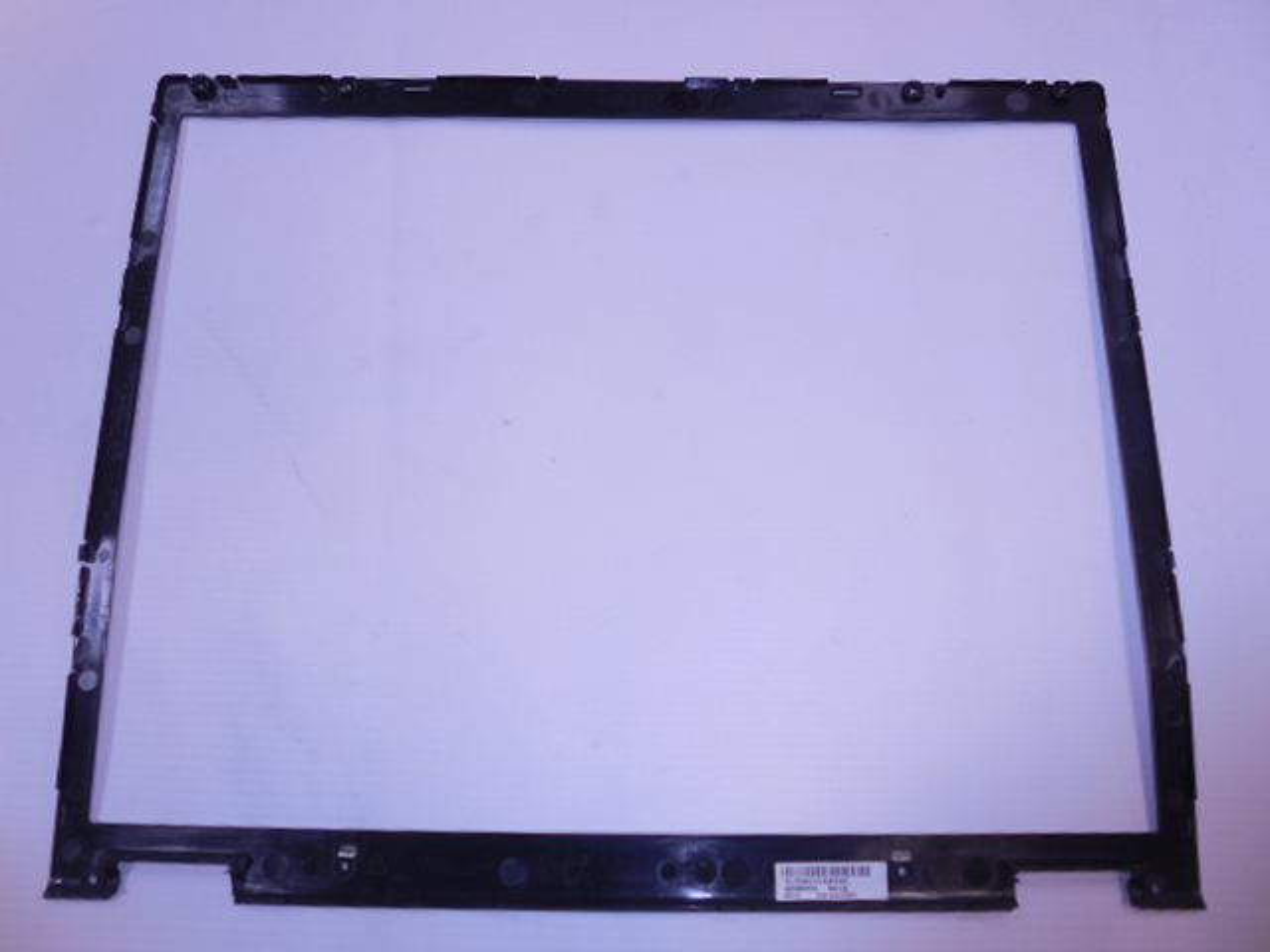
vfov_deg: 53.1
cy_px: 476
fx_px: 954
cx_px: 635
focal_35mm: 26
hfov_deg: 67.3
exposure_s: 1/40
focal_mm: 4.6
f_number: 3.5
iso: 125
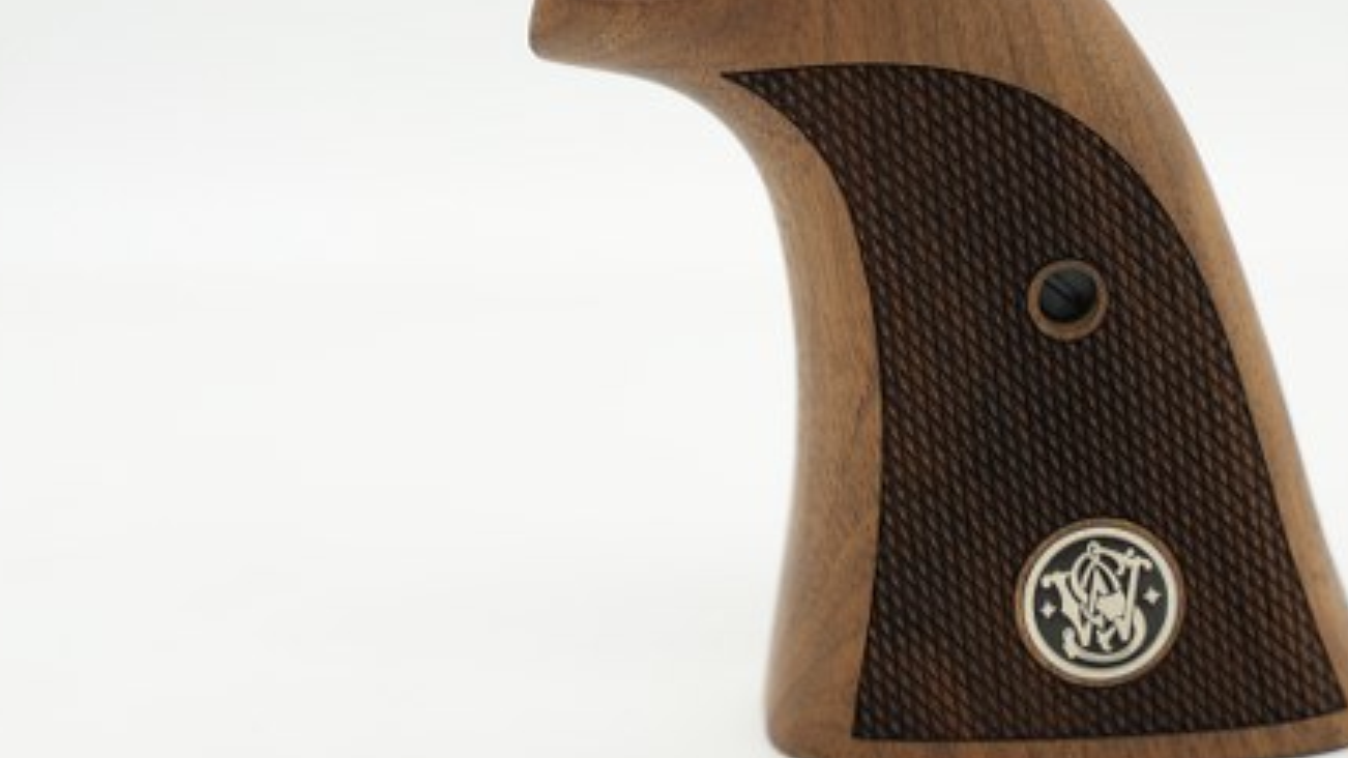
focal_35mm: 109
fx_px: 3881
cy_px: 244
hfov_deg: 19.6
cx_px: 898
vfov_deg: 11.1
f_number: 4.5
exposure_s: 1/100
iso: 100
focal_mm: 56.3
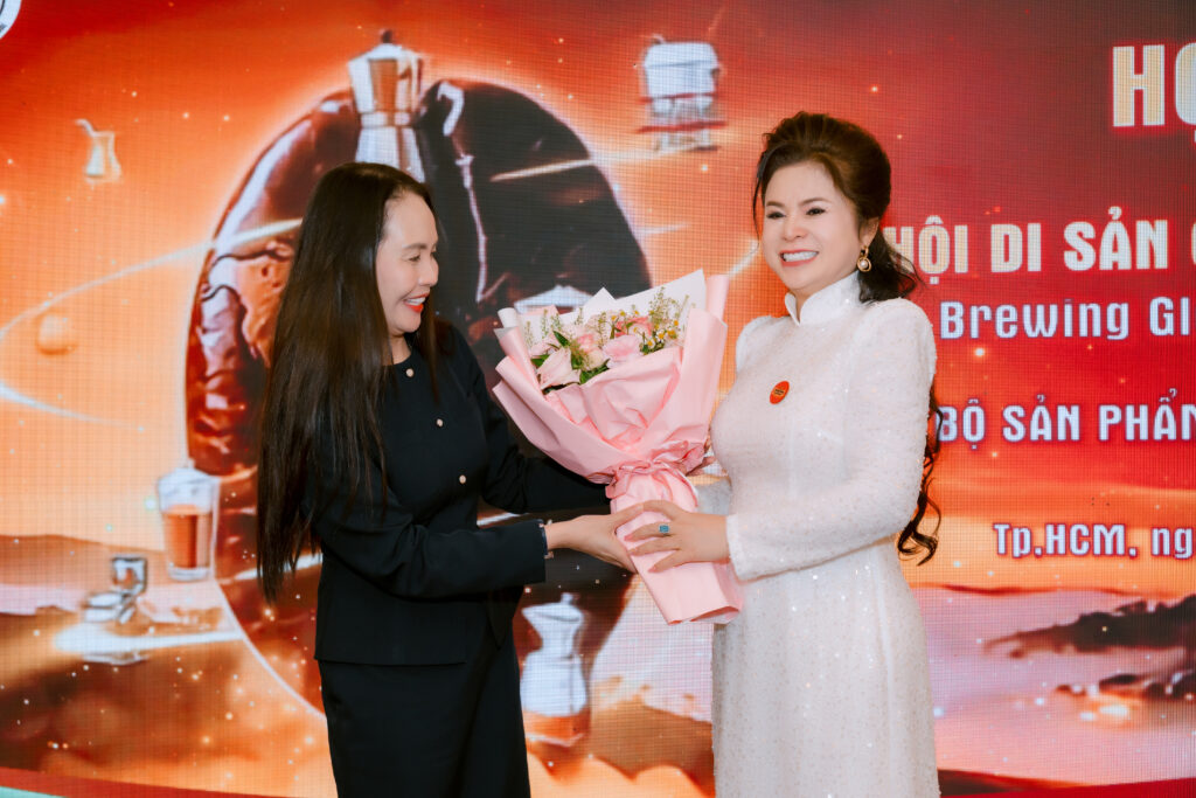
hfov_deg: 41.7
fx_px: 1568
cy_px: 399
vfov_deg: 28.5
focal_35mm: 47
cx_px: 598
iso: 1250
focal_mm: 47.2
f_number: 6.3
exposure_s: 1/125
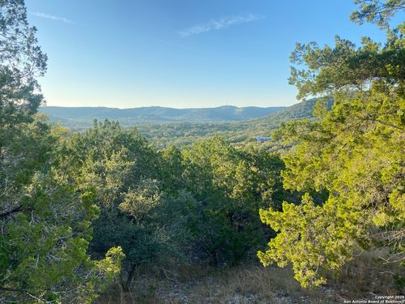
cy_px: 152
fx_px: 304
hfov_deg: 67.3
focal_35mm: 26
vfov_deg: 53.1
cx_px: 202
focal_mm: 4.25
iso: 32
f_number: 1.8
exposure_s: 1/738
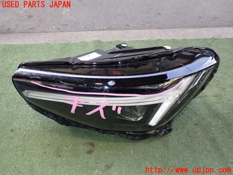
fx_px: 202
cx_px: 116
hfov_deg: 60.0
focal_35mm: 30
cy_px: 88
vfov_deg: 46.8
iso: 200
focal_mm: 5.4
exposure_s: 1/60
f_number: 2.3
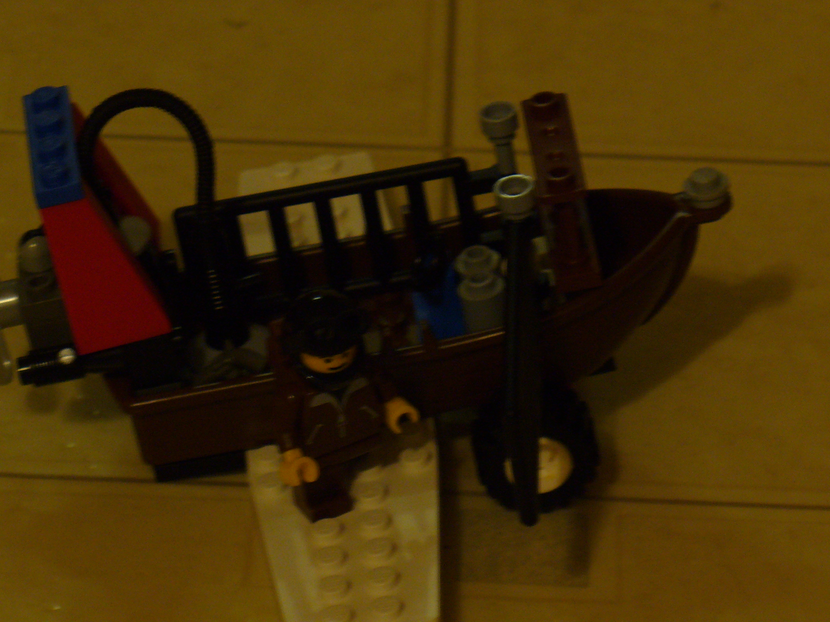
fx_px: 4795
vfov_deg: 7.4
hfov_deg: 9.9
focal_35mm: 200
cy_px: 399
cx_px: 331
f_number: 3.9
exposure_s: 1/8
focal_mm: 24.3
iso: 100
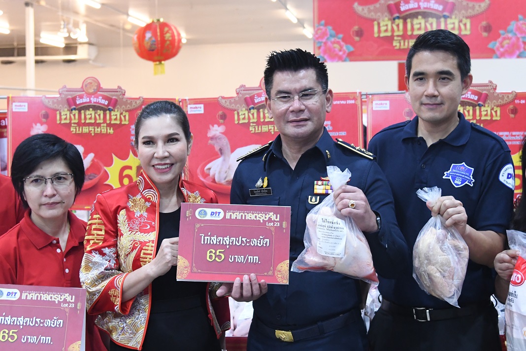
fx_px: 935
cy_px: 176
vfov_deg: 21.2
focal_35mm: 64
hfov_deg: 31.4
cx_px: 263
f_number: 4
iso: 4000
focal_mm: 32
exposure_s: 1/320
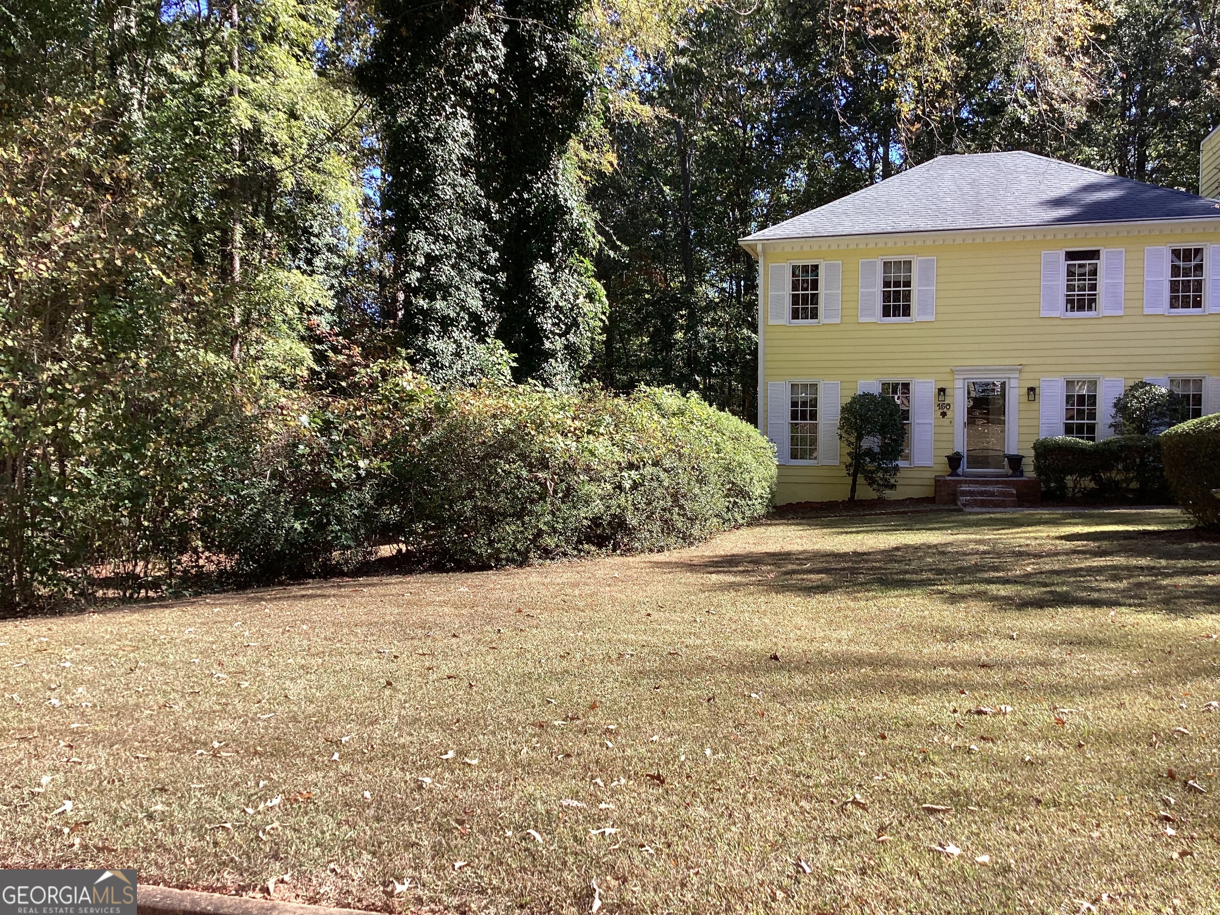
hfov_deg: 58.4
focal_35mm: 31
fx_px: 1093
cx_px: 610
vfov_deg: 45.4
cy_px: 458
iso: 25
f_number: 2.4
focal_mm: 3.3
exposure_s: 1/292
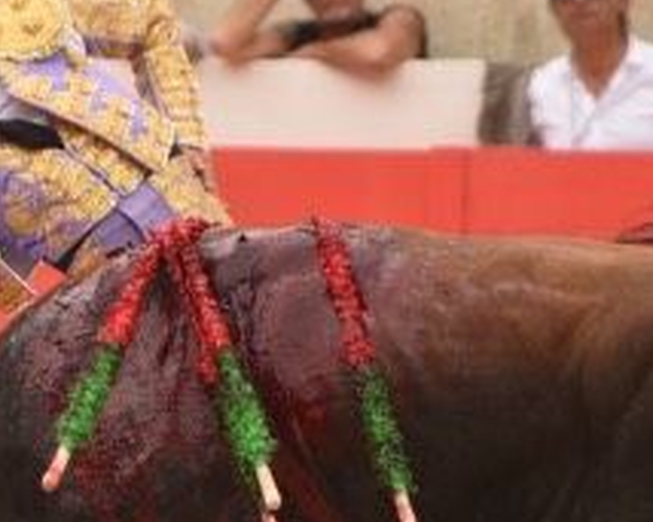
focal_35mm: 1184
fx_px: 22872
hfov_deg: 1.6
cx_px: 137
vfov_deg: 1.3
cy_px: 478
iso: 400
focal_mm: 300
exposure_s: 1/800
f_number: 6.3
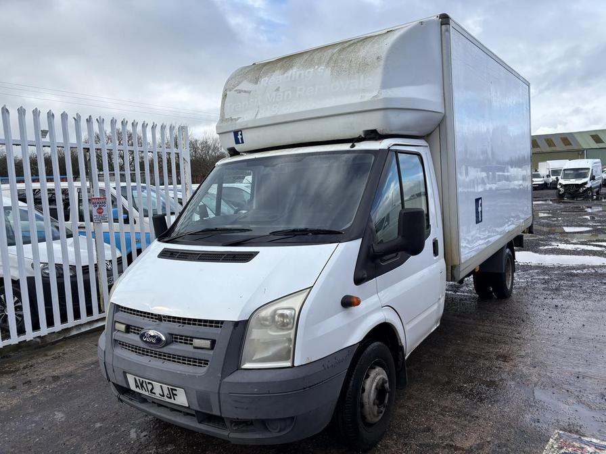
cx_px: 303
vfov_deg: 53.1
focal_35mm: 26
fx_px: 455
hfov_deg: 67.3
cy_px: 227
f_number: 1.6
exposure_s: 1/1799
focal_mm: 5.96
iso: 50
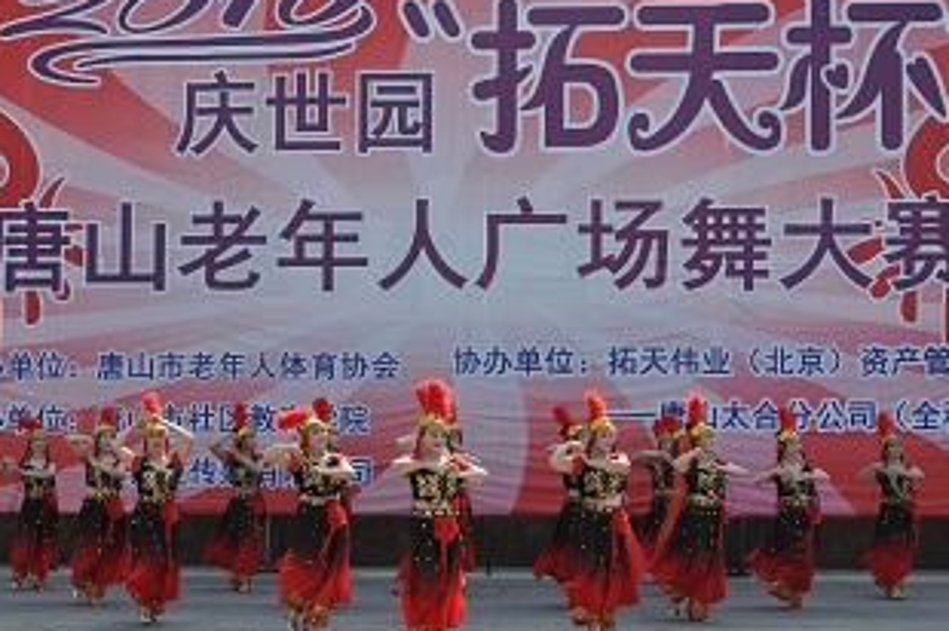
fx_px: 1659
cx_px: 465
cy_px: 371
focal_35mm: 63
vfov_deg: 21.5
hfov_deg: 31.9
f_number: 5.6
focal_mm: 26
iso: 200
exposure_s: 1/640
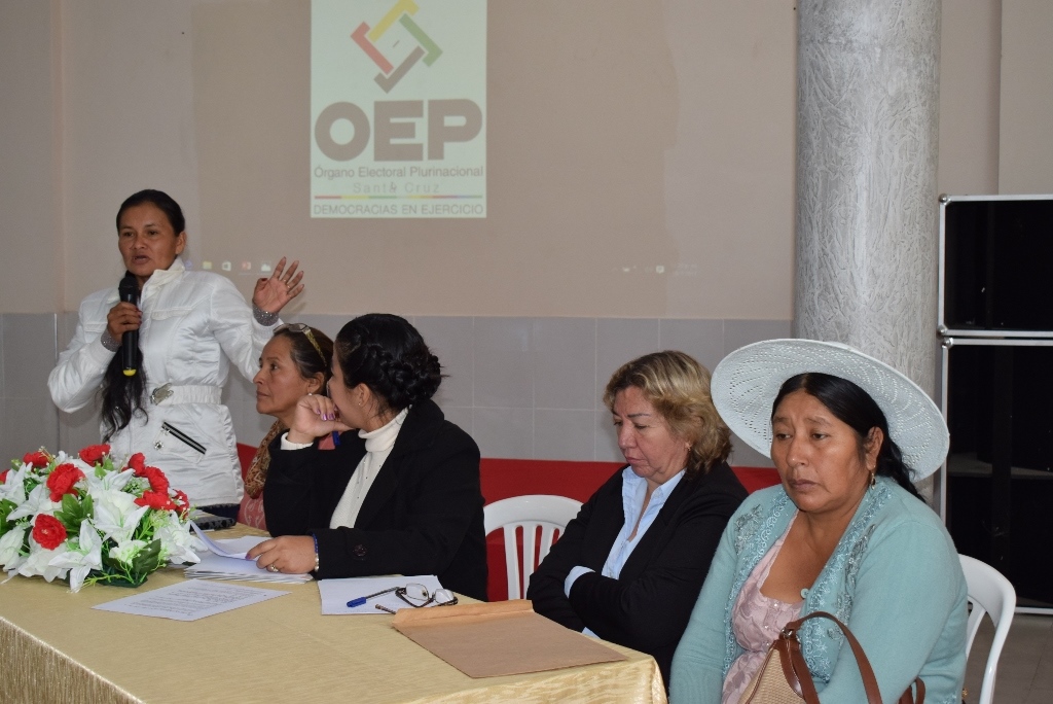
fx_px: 1668
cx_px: 526
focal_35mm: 57
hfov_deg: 35.0
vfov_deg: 23.8
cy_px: 352
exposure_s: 1/200
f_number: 6.3
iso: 800
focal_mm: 38
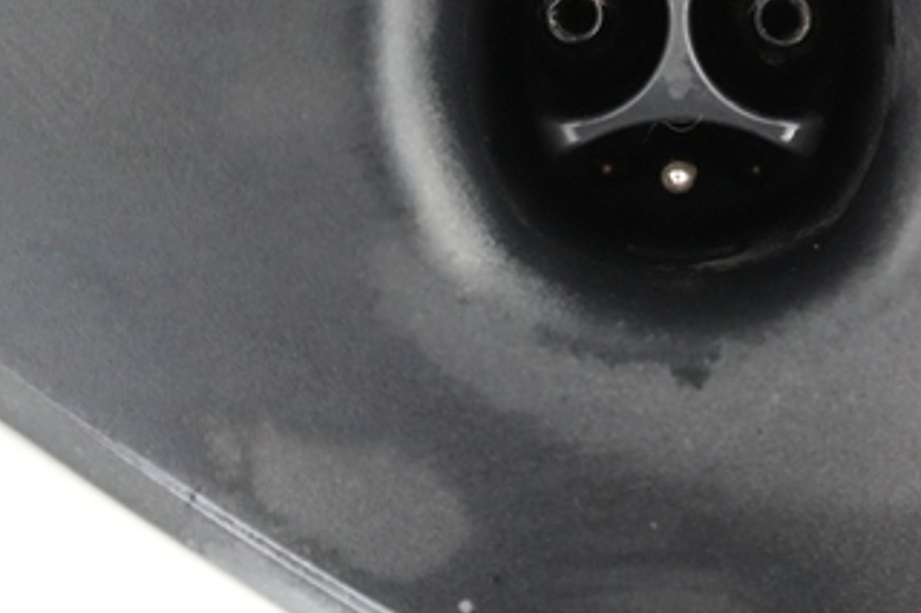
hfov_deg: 39.9
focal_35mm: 48
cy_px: 58
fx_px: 1227
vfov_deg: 27.0
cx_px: 702
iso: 16000
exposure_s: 1/100
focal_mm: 24
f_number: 5
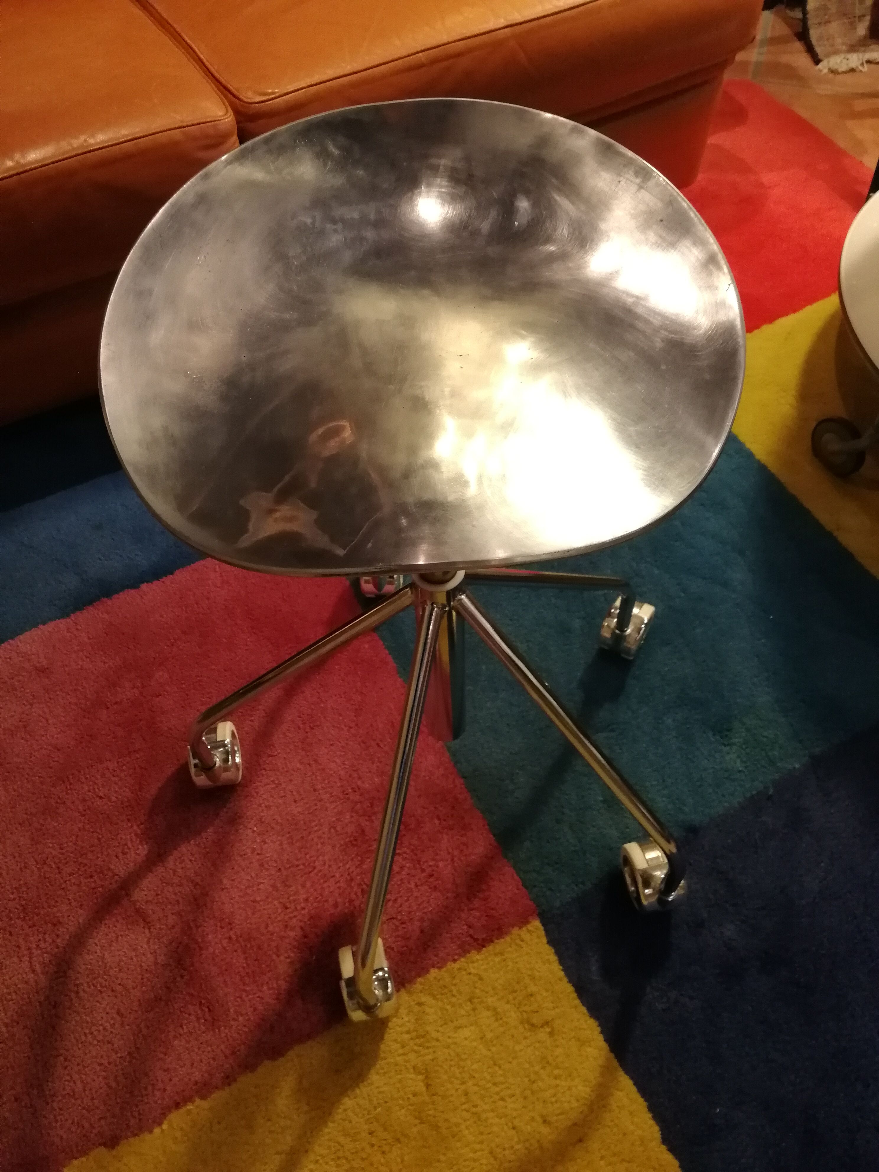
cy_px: 586
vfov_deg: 65.3
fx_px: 914
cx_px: 440
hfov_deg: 51.4
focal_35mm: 27
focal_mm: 3.95
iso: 500
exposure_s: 1/25
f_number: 2.2
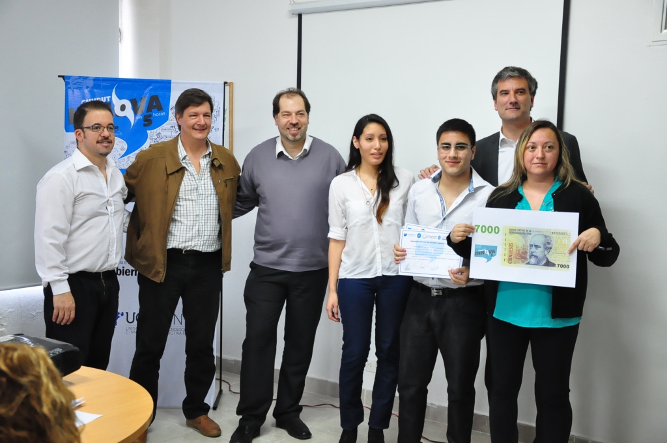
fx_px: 833
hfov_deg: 43.7
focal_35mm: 45
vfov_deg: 29.8
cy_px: 222
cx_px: 334
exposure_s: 1/60
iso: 1600
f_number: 4.5
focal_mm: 30
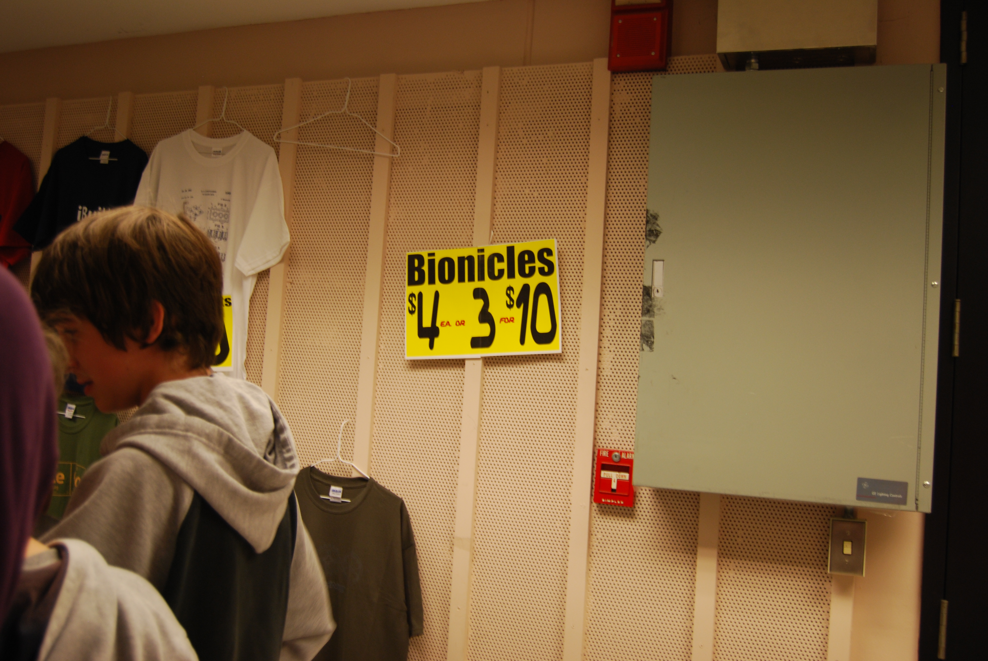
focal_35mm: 34
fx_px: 948
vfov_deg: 38.5
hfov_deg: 55.0
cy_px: 330
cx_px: 494
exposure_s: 1/30
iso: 280
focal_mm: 23
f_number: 3.8
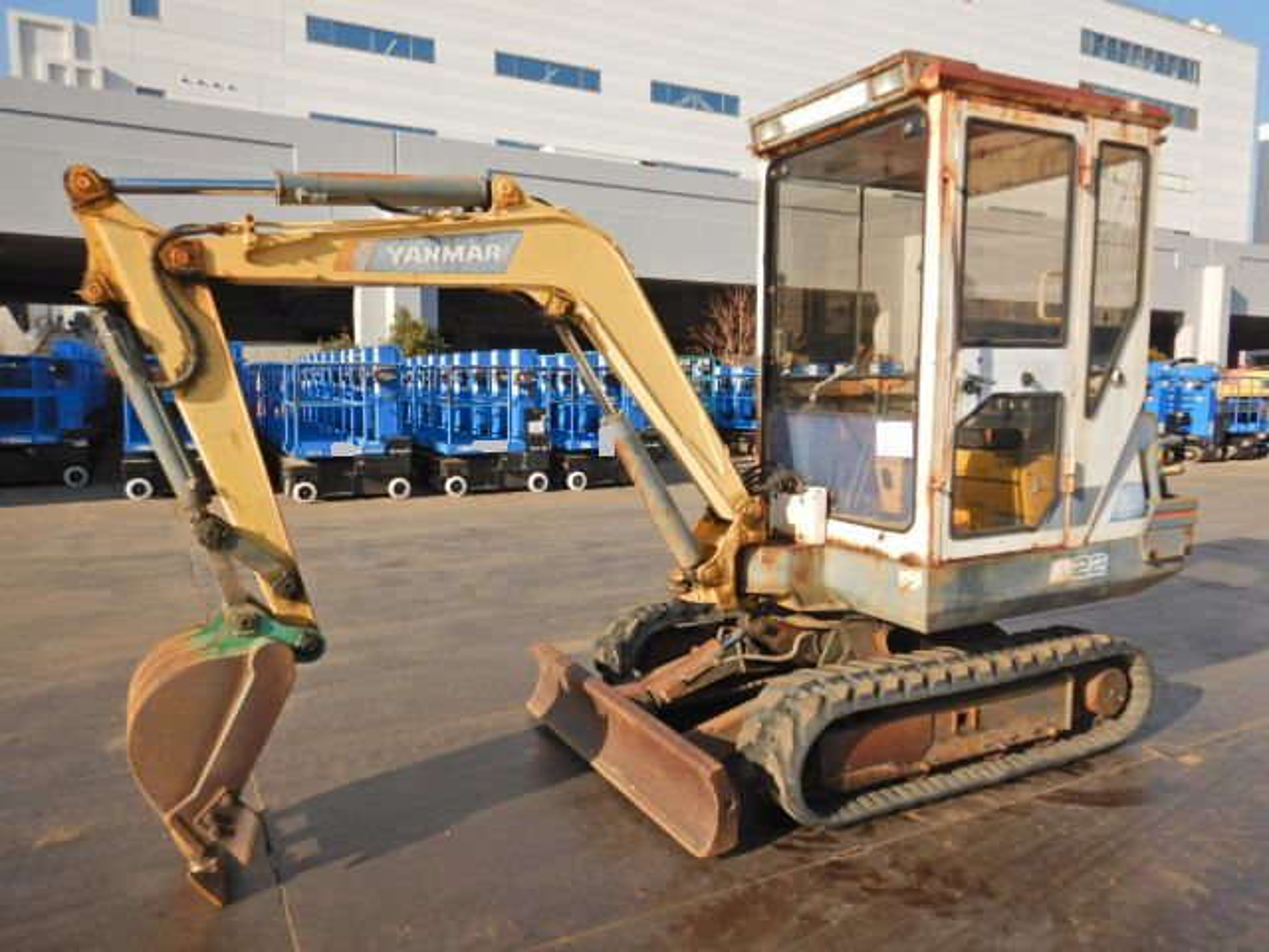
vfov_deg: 56.8
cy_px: 476
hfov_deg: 71.6
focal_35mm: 24
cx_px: 634
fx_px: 880
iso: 125
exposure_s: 1/1500
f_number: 2.8
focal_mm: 4.3
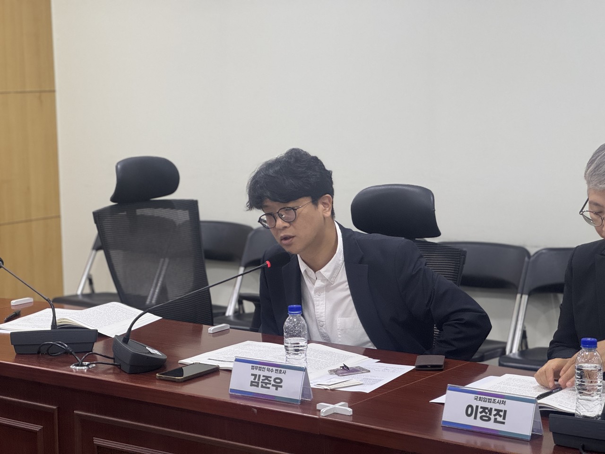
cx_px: 302
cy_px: 227
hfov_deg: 25.3
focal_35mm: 77
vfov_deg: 19.1
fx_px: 1346
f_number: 2.8
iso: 250
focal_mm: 9
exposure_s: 1/120
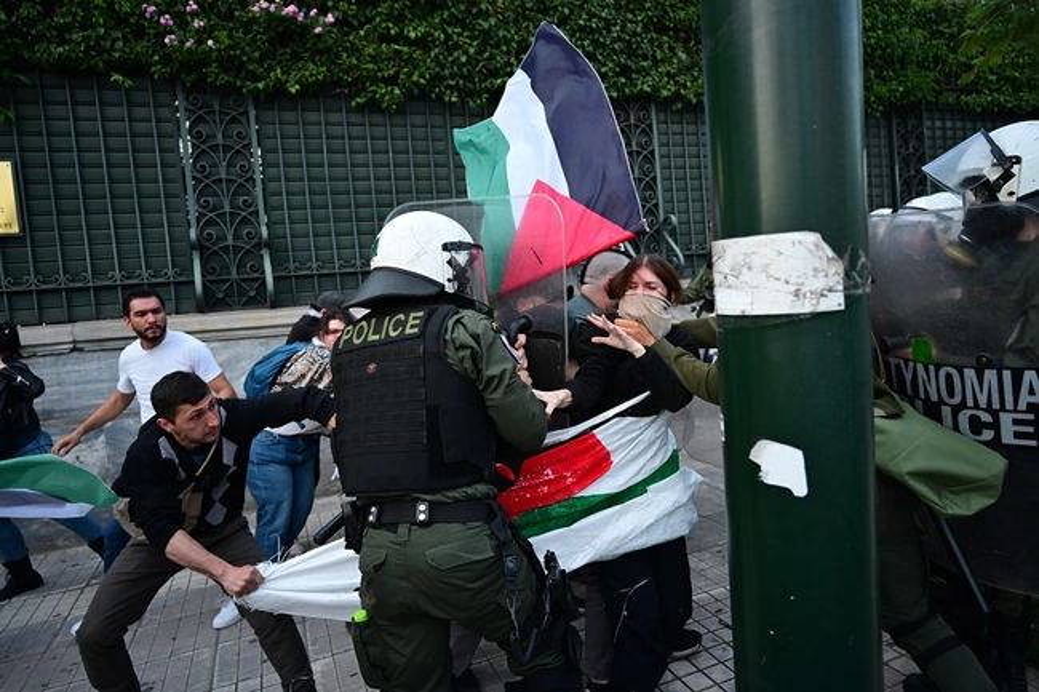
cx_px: 520
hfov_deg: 77.3
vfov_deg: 56.1
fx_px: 649
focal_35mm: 22
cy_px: 346
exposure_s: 1/2500
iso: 2000
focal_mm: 22.5
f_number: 2.8
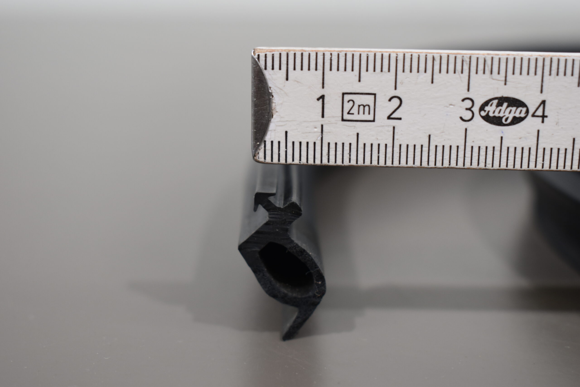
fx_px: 967
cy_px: 194
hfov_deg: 33.4
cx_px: 290
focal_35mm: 60
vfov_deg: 22.6
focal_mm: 40
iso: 500
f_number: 5.6
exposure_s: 1/60
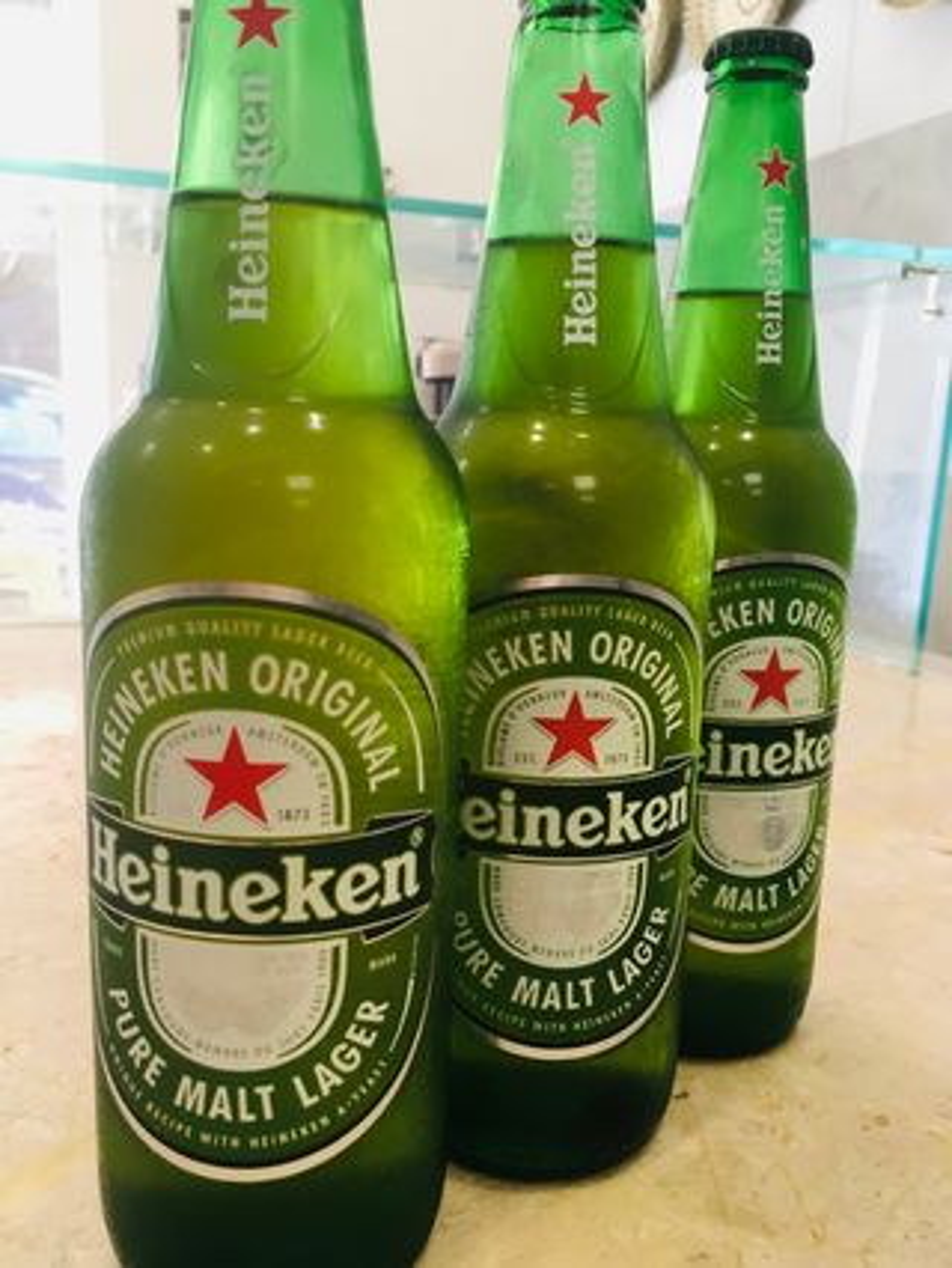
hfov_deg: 48.3
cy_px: 634
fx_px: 1062
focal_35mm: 29
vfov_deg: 61.6
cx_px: 476
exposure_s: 1/33
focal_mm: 4.15
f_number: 2.2
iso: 32
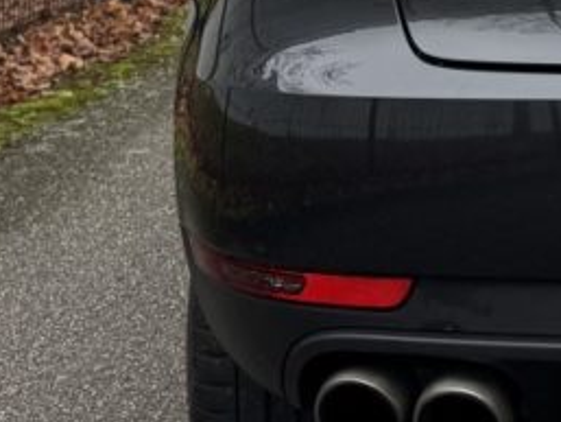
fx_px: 1816
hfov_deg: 15.9
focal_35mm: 112
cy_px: -361
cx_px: 880
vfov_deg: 12.1
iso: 80
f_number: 1.78
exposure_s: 1/1010
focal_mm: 6.76
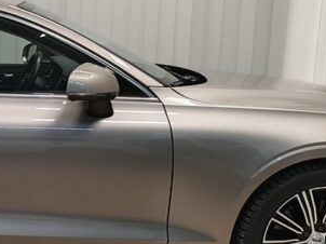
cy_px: 185
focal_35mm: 78
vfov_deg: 18.7
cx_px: -58
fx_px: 734
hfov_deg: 23.1
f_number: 1.6
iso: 80
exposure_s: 1/50
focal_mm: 5.4
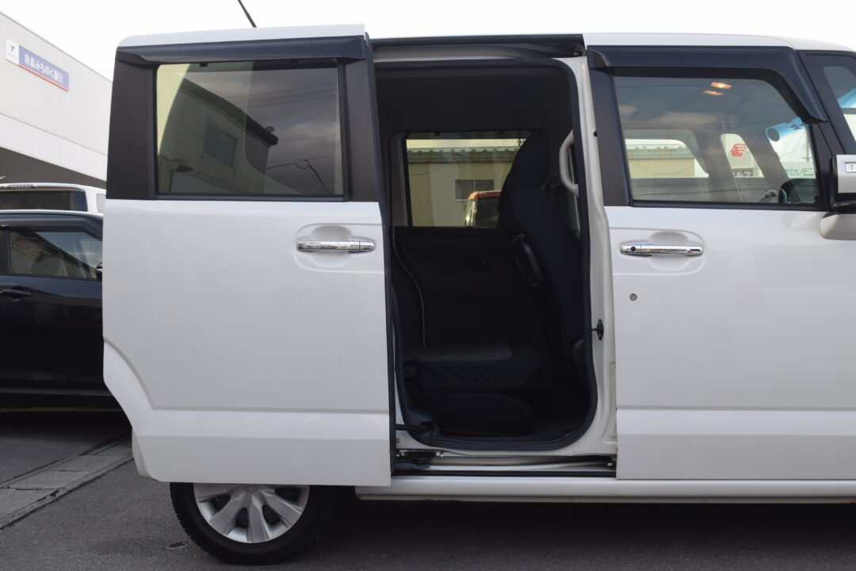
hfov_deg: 53.1
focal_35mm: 36
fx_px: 856
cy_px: 286
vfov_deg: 36.9
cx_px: 428
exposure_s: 1/200
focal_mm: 24
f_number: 7.1
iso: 400
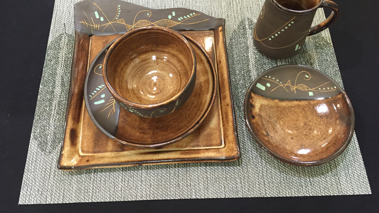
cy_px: 82
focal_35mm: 32
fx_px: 322
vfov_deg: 36.5
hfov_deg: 61.0
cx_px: 191
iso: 250
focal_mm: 4.15
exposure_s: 1/30
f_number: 2.2
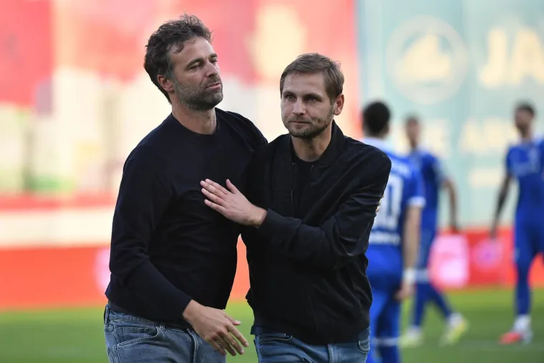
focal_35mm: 260
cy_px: 182
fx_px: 3929
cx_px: 272
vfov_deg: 5.3
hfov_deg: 7.9
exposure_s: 1/800
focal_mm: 260
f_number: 4
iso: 2000
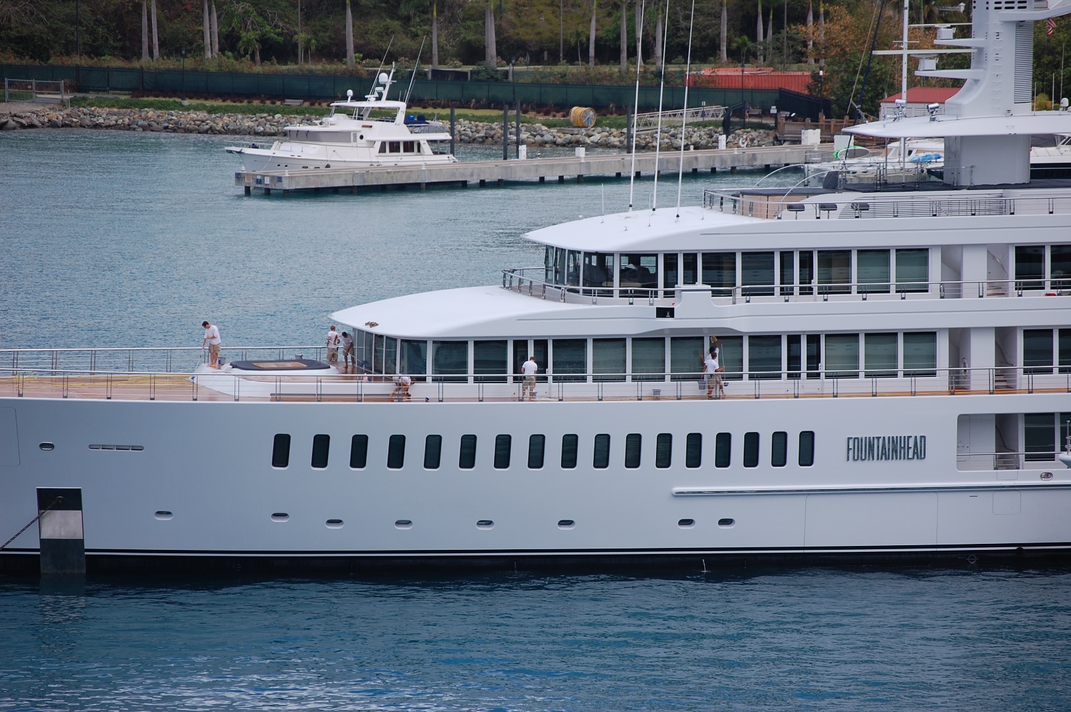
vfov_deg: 6.8
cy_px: 356
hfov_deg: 10.2
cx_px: 536
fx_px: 6018
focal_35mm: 202
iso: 200
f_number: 7.1
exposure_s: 1/640
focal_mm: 135
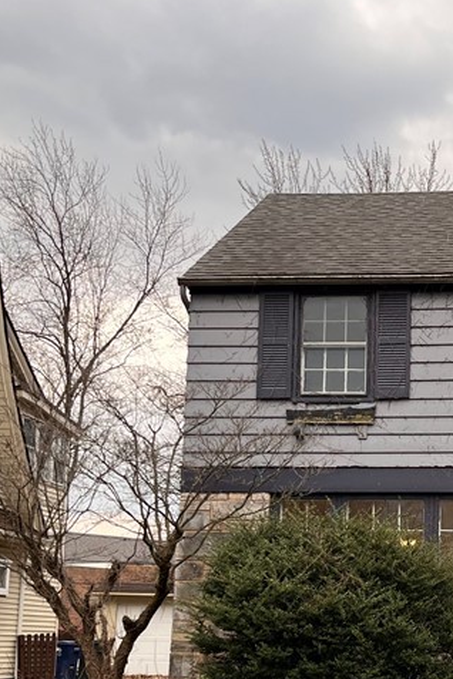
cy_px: 488
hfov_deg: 22.6
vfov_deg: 33.9
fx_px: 1095
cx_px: 430
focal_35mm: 58
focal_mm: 5.1
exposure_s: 1/440
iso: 50
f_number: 1.6
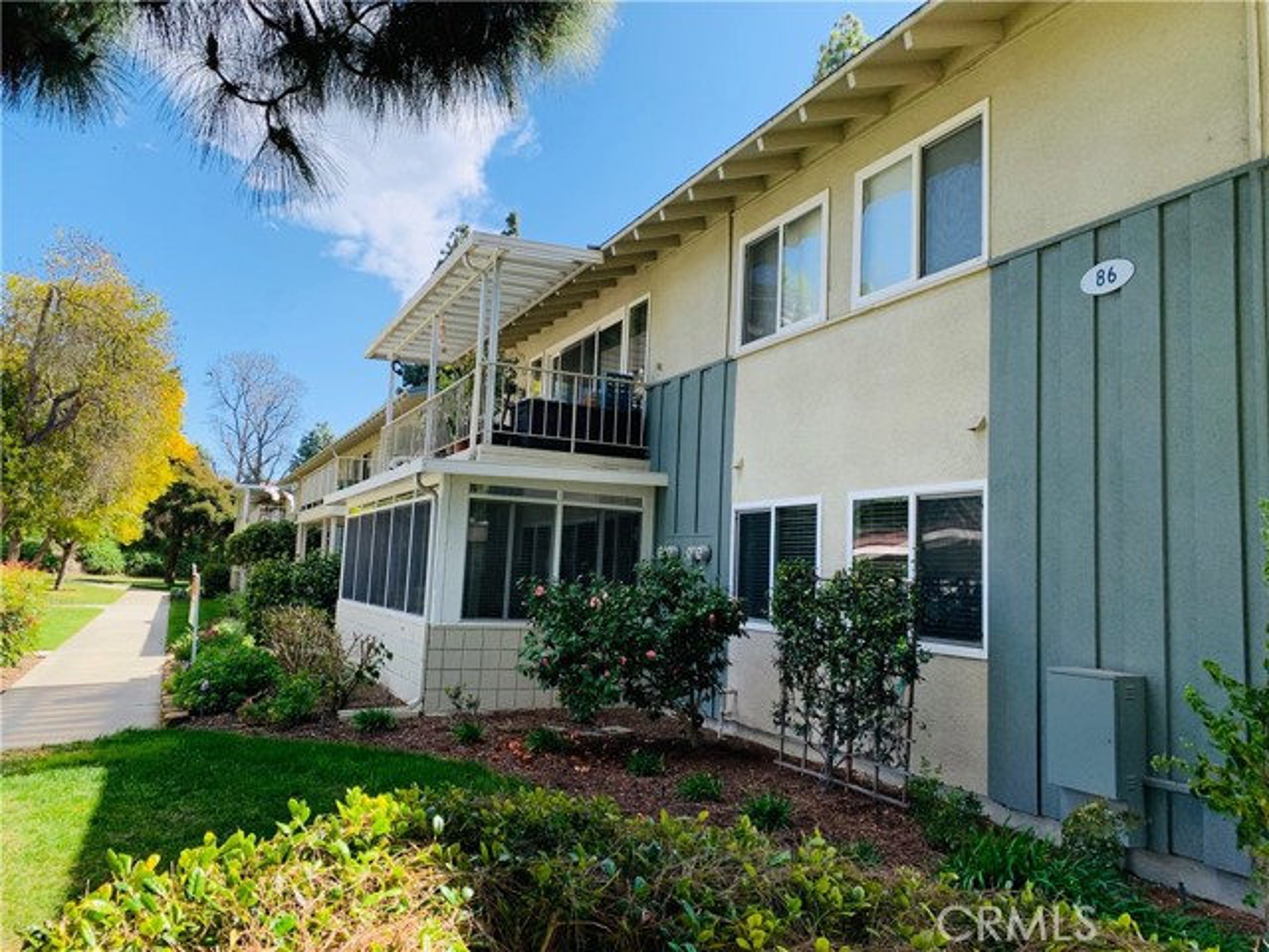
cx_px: 634
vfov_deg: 53.1
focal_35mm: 26
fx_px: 953
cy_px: 476
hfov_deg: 67.3
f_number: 1.8
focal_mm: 4.25
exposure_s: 1/981
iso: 25
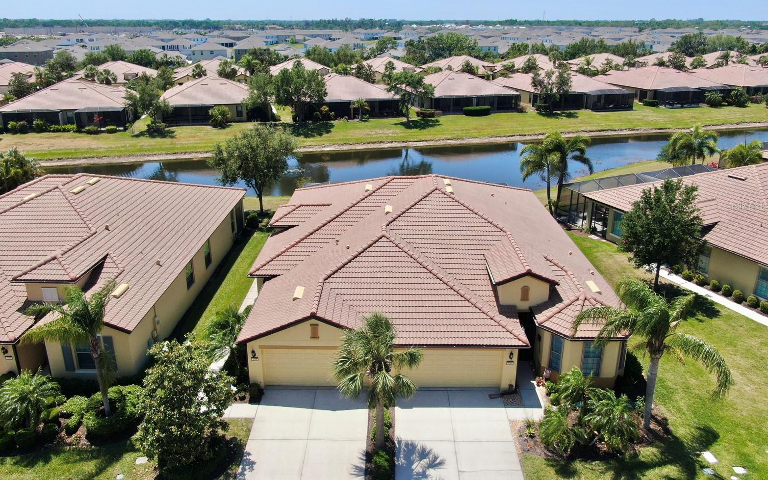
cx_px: 380
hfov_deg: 70.4
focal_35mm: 26
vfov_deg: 47.4
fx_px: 544
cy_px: 206
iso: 100
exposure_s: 1/1250
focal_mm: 4.39
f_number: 2.8
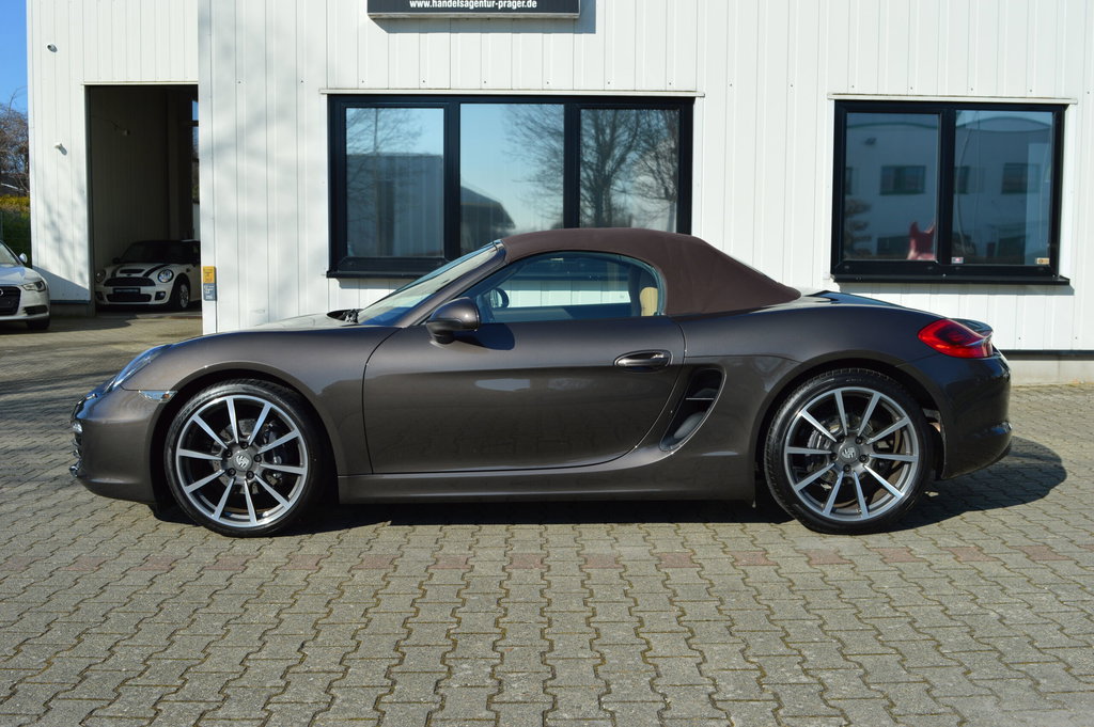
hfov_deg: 57.3
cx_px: 547
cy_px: 364
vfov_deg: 39.9
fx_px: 1002
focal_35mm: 33
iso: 100
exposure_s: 1/250
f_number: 8
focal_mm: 22
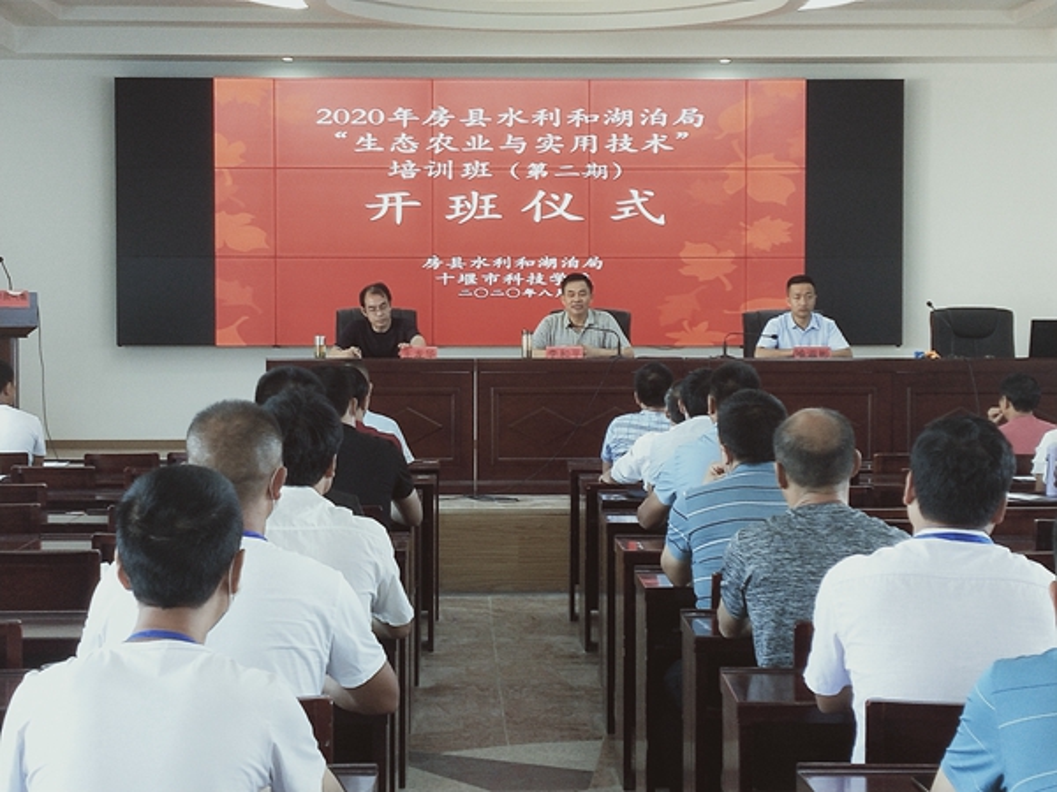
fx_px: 702
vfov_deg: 58.9
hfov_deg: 73.9
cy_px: 396
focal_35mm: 23
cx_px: 528
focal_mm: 3.99
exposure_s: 1/50
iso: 79
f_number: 1.7
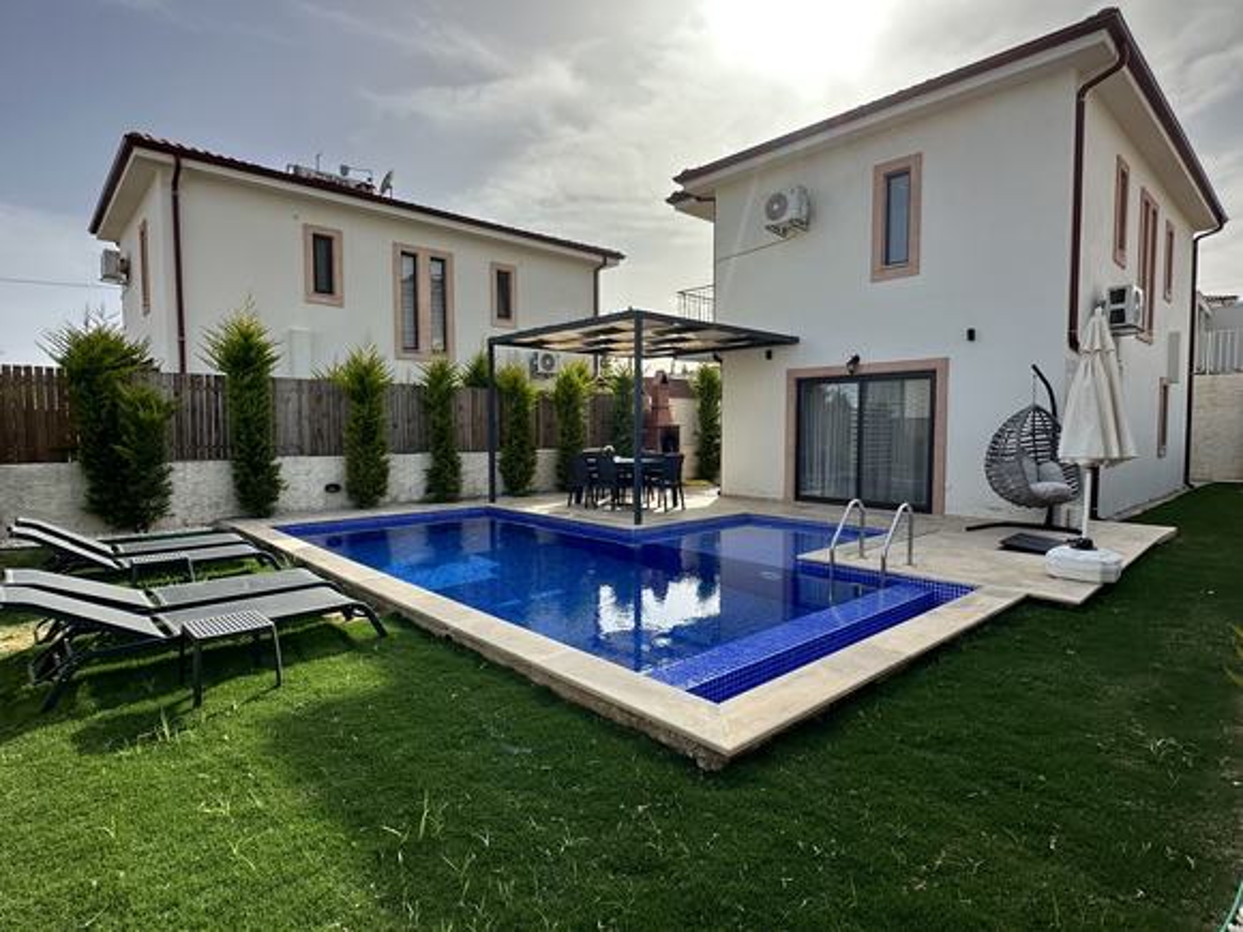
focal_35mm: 14
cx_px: 622
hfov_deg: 102.1
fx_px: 503
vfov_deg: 85.7
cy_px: 466
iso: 50
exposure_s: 1/1949
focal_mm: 2.22
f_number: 2.2
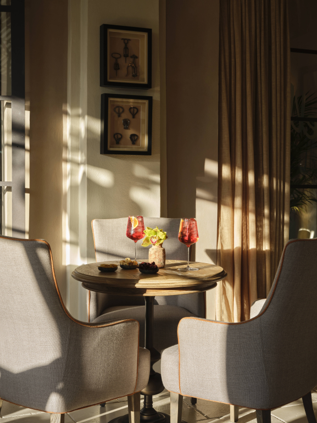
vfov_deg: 36.2
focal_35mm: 53
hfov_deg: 27.5
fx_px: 647
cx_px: 154
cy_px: 218
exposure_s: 1/30
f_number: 11
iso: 400
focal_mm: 64
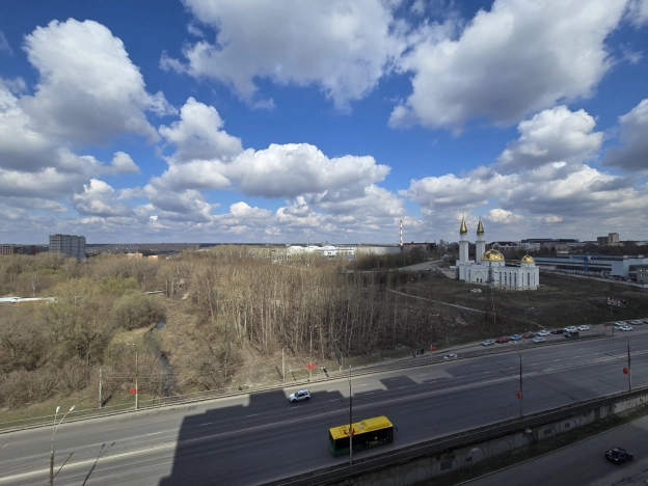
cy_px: 243
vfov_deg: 89.9
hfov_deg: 106.2
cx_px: 324
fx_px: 243
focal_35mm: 13
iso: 50
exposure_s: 1/3211
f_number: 2.2
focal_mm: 2.2
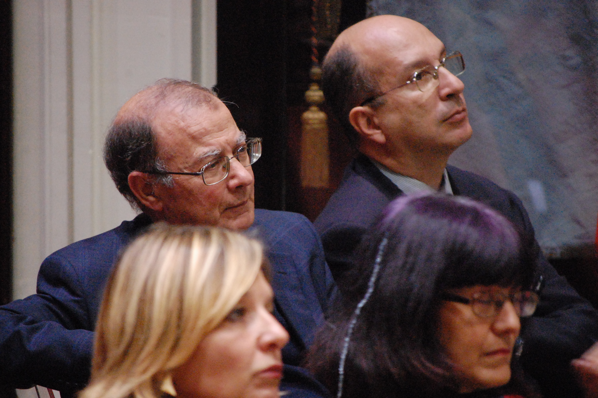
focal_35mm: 300
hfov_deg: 6.9
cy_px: 199
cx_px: 299
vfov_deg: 4.6
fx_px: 4979
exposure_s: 1/30
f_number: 5.6
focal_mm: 200
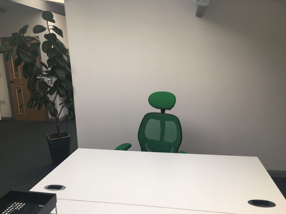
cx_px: 143
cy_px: 107
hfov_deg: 61.7
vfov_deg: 48.2
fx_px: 240
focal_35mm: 29
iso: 40
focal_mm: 4.15
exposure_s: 1/100
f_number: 2.2
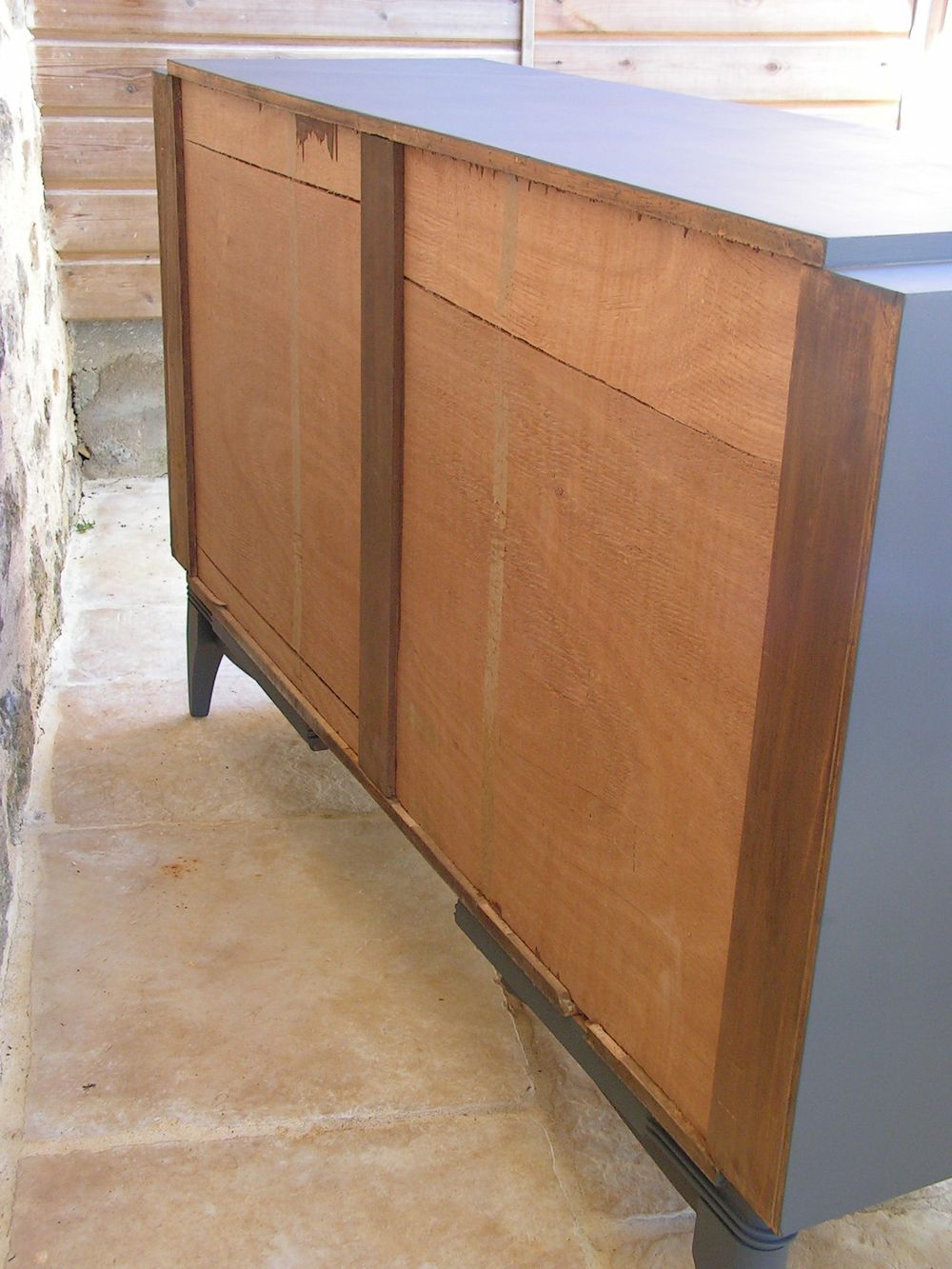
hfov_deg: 32.9
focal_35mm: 44
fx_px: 1613
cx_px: 476
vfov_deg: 42.9
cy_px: 634
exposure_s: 1/40
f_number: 3.2
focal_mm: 7.4
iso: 125
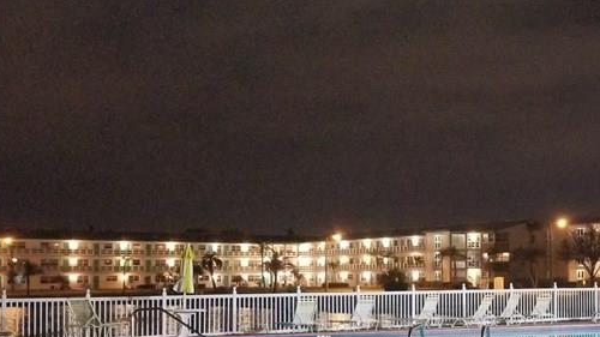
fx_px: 923
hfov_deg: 33.4
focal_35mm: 58
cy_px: 285
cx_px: 582
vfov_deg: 20.4
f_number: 1.7
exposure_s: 1/10
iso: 800
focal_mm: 4.25
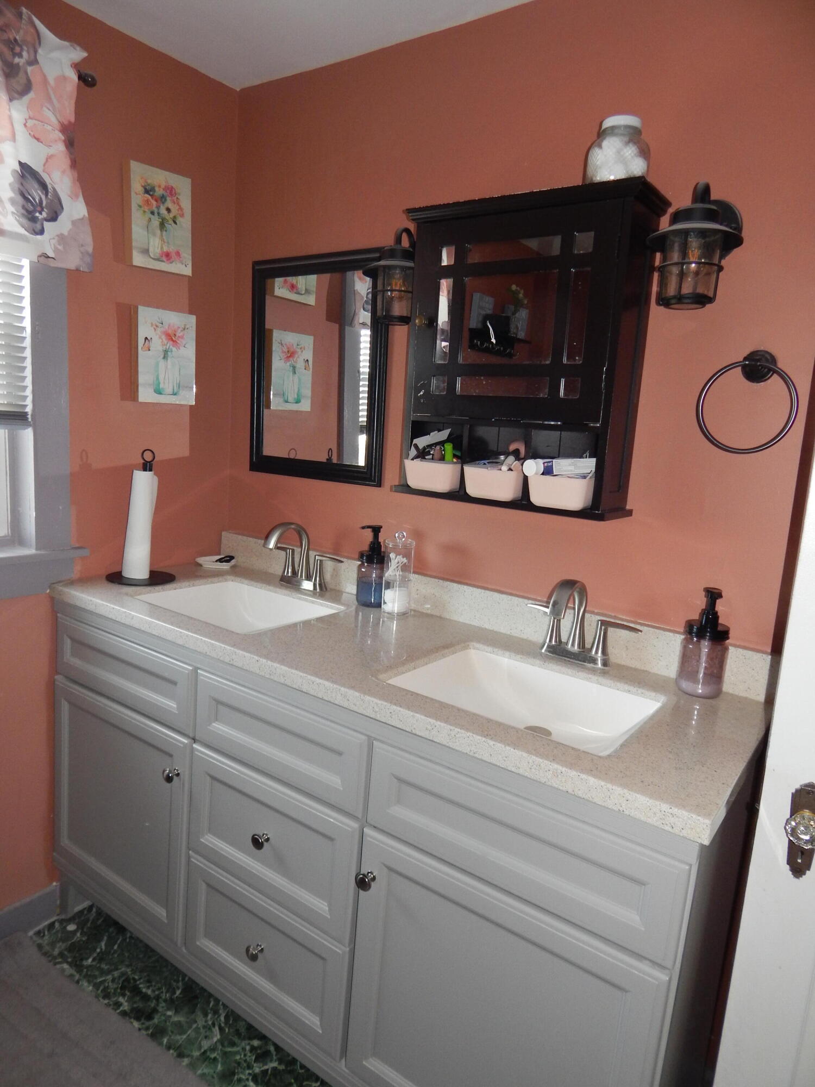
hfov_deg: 58.9
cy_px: 544
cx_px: 408
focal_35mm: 23
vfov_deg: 73.9
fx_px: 722
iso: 200
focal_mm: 4
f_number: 3
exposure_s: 1/30
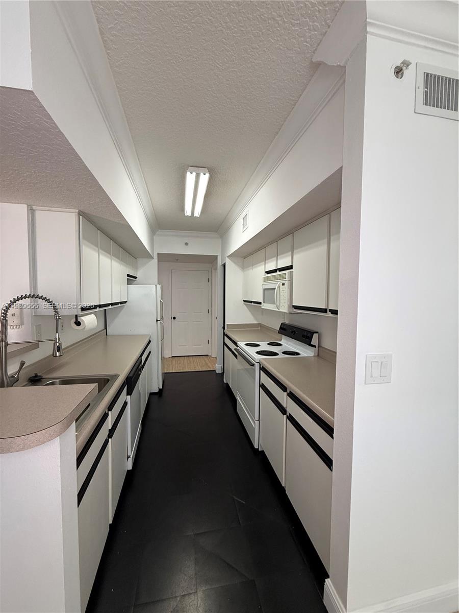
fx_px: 248
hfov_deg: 85.7
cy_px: 306
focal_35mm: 14
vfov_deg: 102.1
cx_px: 230
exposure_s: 1/120
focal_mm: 2.22
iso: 200
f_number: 2.2
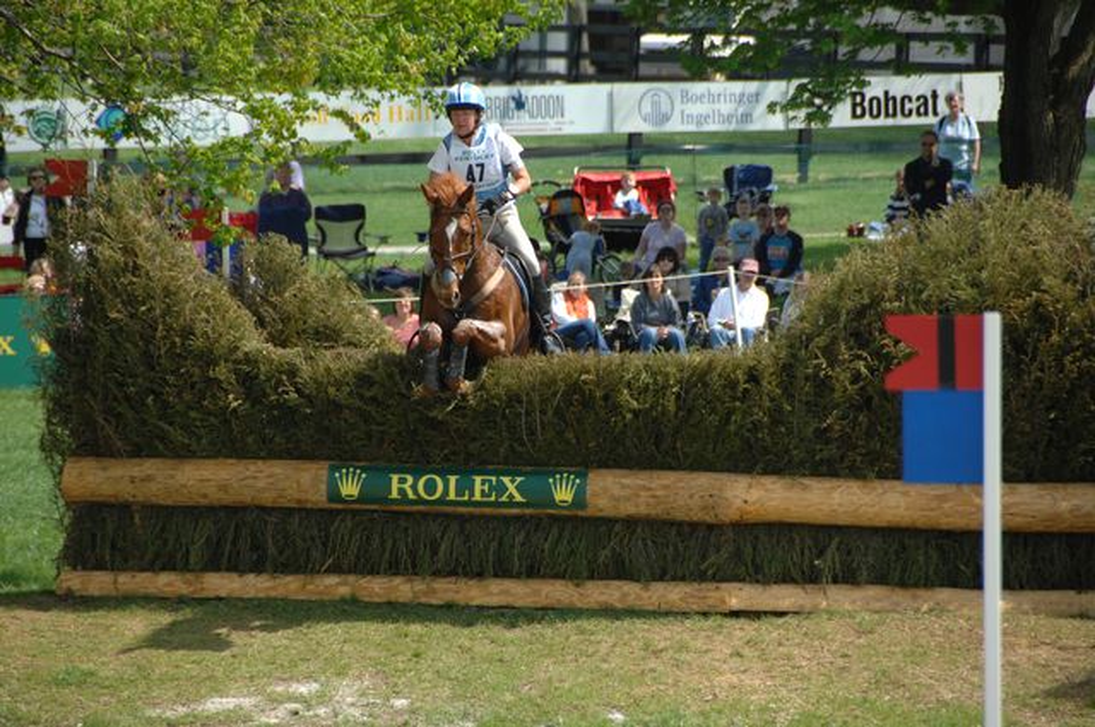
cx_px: 548
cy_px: 364
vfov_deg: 4.6
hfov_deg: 6.9
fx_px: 9113
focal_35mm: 300
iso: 500
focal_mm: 200
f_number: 5.6
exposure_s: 1/1000
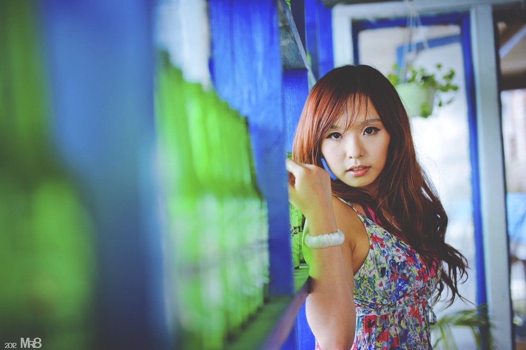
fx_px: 730
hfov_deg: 39.6
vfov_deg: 26.9
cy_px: 175
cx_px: 263
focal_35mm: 50
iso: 200
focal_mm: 50
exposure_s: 1/200
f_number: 2
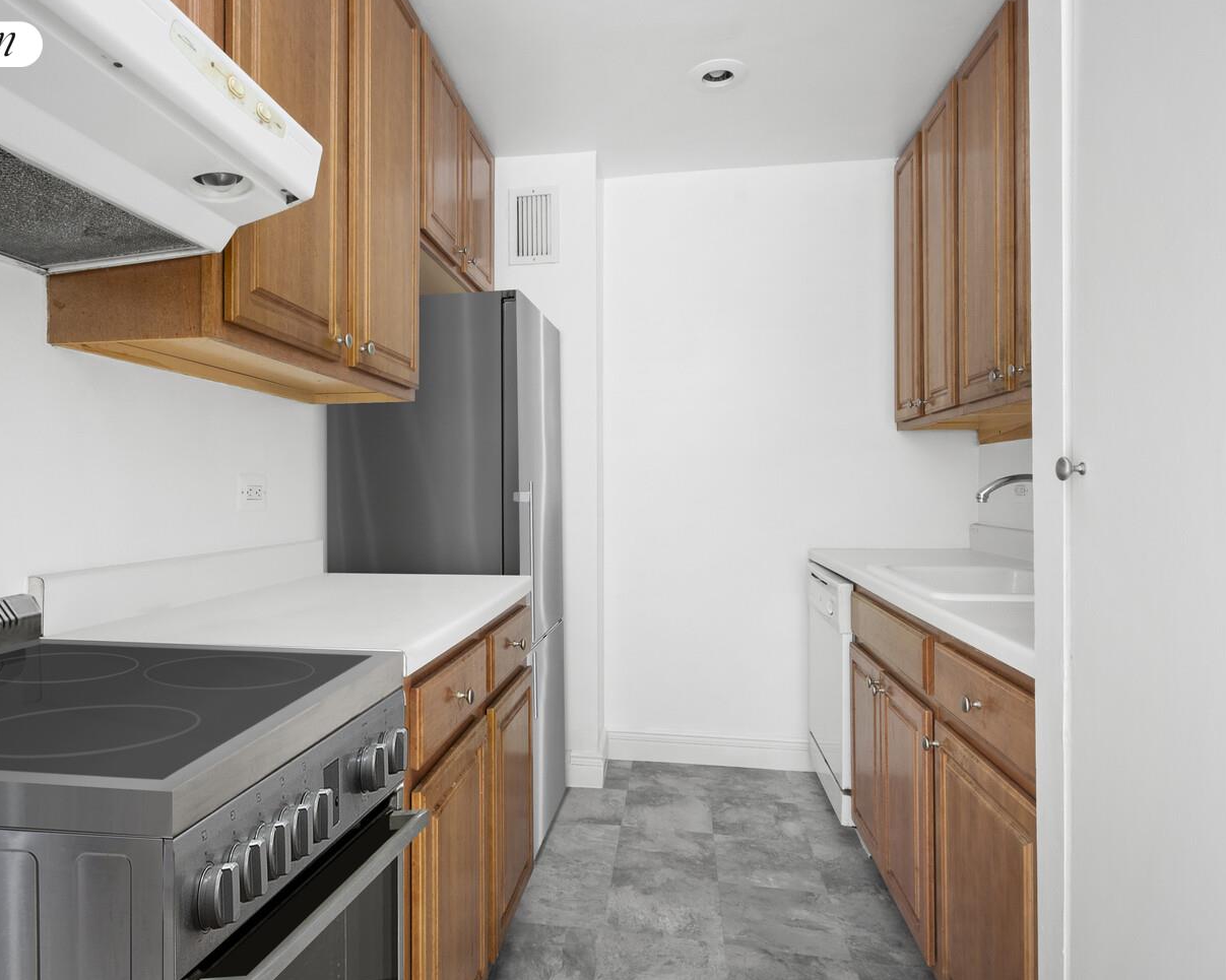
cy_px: 483
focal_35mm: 21
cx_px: 545
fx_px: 762
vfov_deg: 65.5
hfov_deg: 77.4
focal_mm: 12
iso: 400
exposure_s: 15
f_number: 11
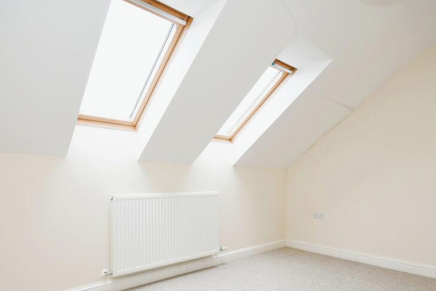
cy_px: 186
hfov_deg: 81.2
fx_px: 254
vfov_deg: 58.6
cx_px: 215
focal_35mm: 21
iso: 400
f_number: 8
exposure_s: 1/80
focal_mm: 10
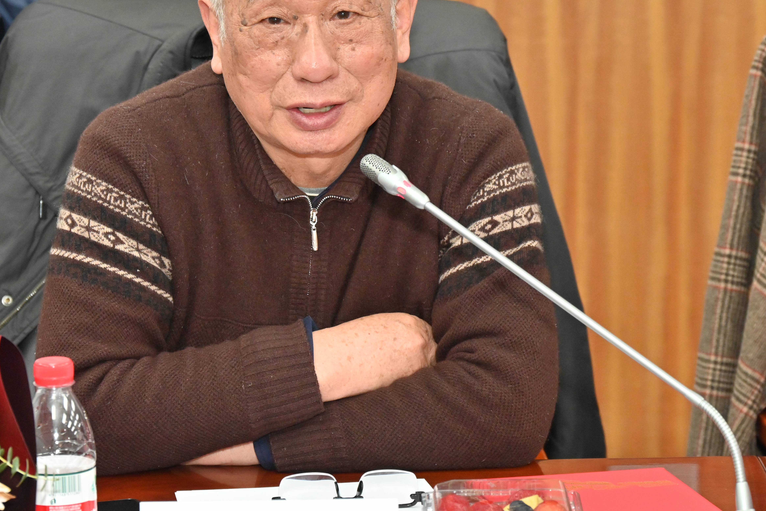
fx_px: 3319
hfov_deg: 13.2
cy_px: 231
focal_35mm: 156
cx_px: 305
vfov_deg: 8.8
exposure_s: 1/200
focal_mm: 88
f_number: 6.3
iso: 2000
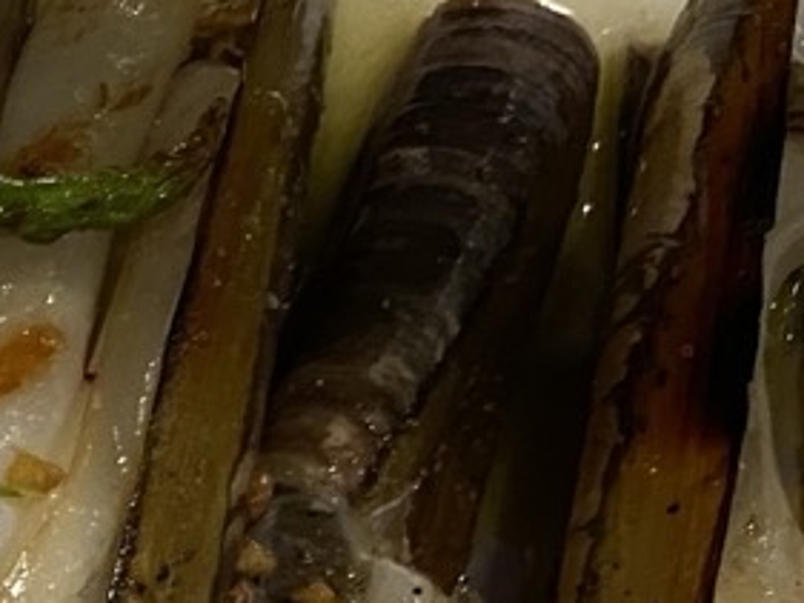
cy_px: 774
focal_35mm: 111
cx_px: -730
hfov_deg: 14.9
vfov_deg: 12.9
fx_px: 2579
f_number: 1.8
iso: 250
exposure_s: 1/55
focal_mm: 4.25
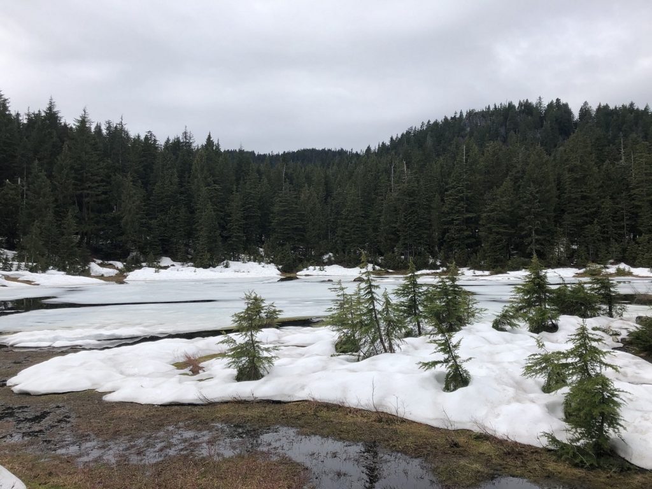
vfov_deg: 49.7
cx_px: 326
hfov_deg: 63.4
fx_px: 527
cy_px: 244
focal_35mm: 28
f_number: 1.8
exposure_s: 1/2857
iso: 20
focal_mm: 3.99
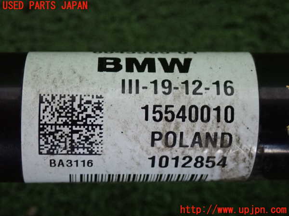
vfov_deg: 18.0
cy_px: 108
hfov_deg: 23.8
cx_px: 144
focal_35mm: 82
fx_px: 685
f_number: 4.3
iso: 1250
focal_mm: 14.62
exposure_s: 1/125
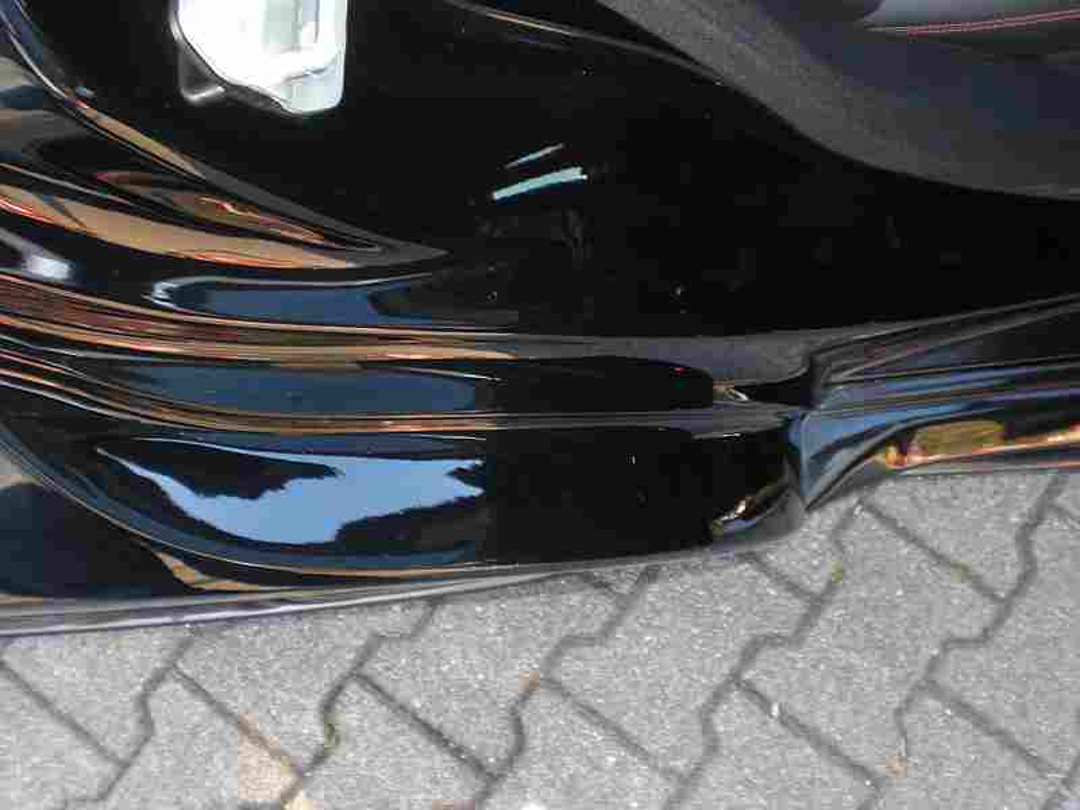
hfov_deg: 49.0
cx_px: 540
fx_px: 1186
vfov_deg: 37.7
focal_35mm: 38
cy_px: 405
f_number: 3.1
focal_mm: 6.3
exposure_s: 1/30
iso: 100
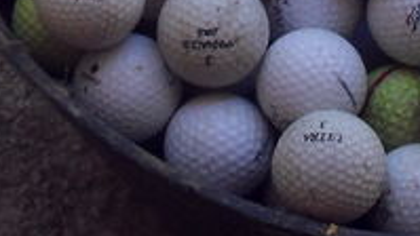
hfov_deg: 11.1
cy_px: -217
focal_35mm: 192
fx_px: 2139
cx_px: 380
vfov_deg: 6.2
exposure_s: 1/180
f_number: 3.2
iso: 100
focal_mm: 6.3
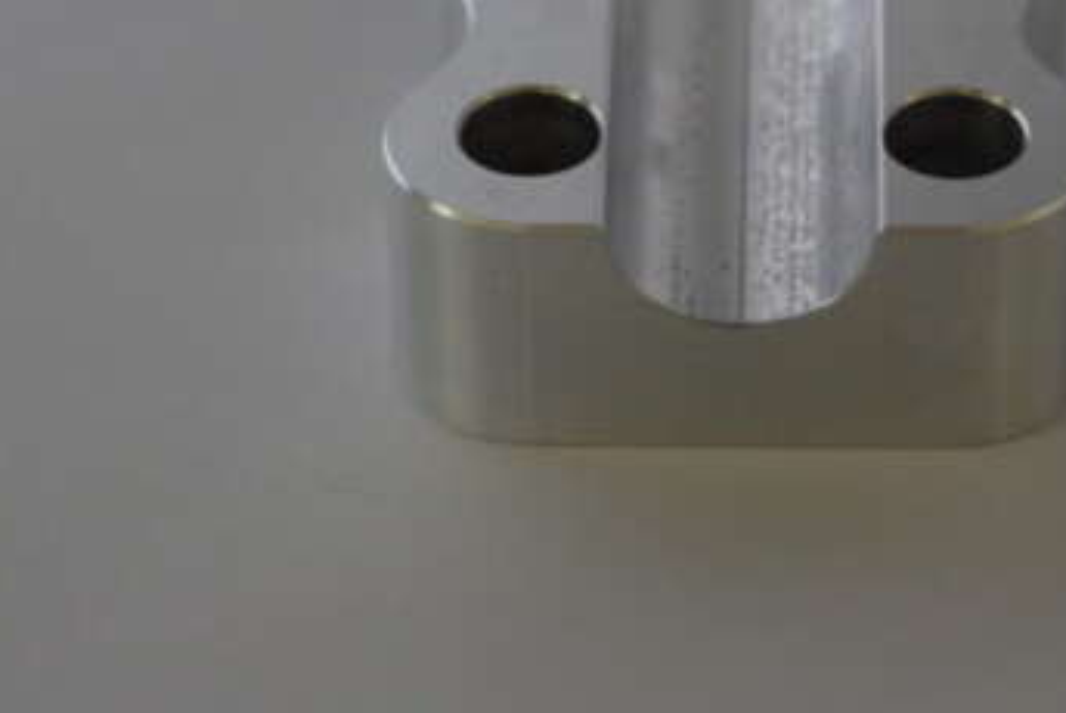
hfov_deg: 9.8
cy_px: 96
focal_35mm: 209
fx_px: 6194
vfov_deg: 6.6
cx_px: 747
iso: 800
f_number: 5.6
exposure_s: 1/60
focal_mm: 80
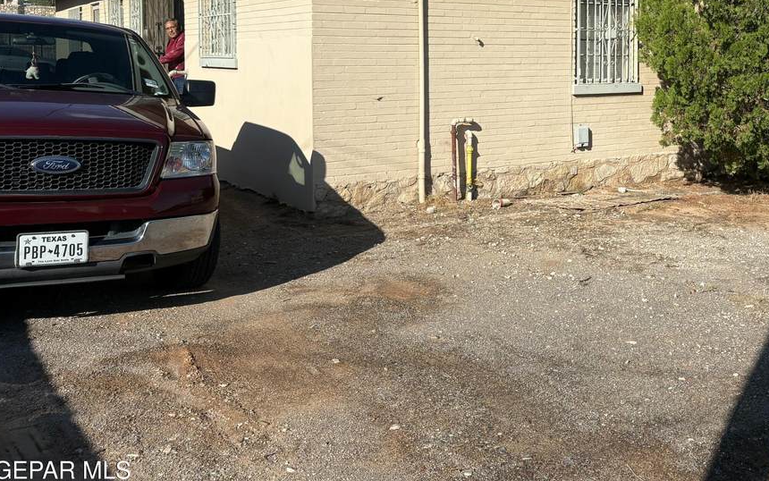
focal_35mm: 41
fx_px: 859
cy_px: 80
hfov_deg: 46.7
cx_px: 563
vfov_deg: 30.3
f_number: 1.6
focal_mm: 5.96
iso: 50
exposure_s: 1/4065
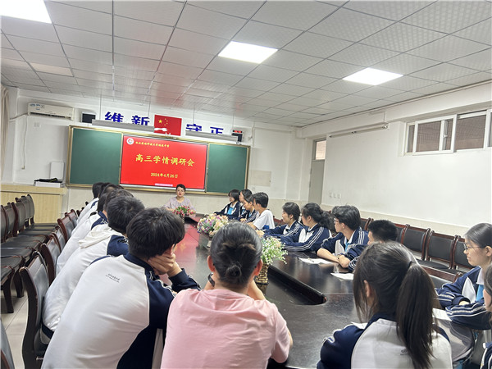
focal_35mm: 26
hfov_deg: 67.3
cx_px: 246
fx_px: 370
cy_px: 184
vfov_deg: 53.1
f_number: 1.5
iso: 125
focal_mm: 5.7
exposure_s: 1/50
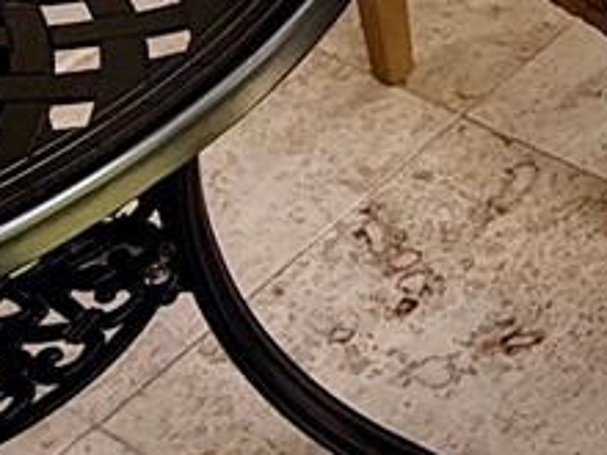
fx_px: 1789
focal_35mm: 102
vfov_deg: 13.0
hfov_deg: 16.3
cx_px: 1087
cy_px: -397
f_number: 2.2
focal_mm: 2.22
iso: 50
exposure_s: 1/109
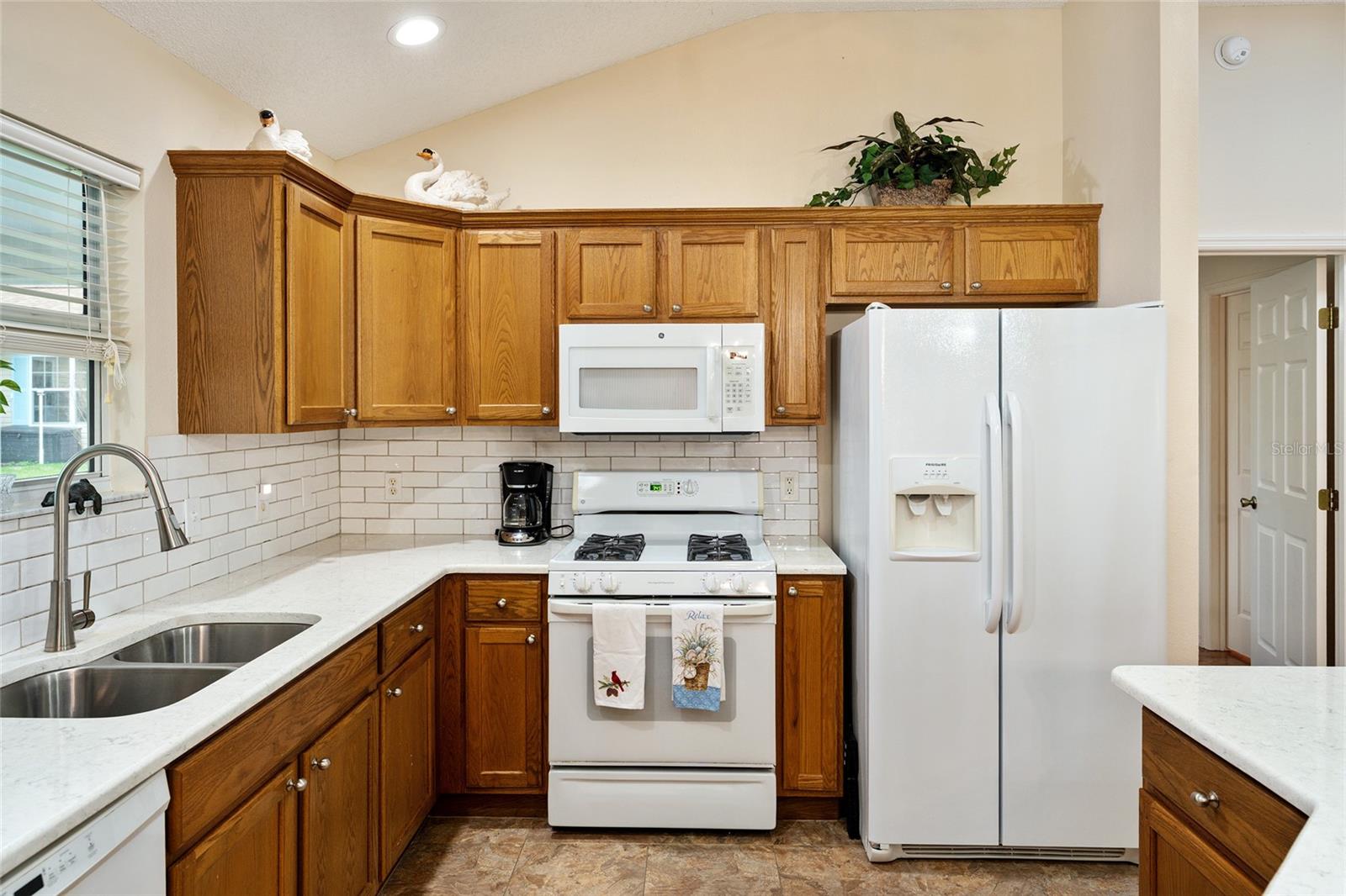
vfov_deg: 57.2
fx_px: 822
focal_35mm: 22
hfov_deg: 78.6
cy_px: 448
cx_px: 673
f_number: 6.3
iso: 250
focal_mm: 22
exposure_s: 1/8
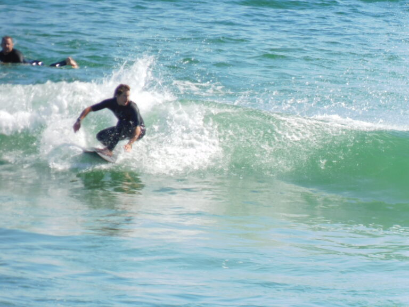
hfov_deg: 2.2
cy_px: 154
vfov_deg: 1.6
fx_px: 10799
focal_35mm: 914
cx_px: 204
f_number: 6.5
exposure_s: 1/320
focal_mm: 160
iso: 125
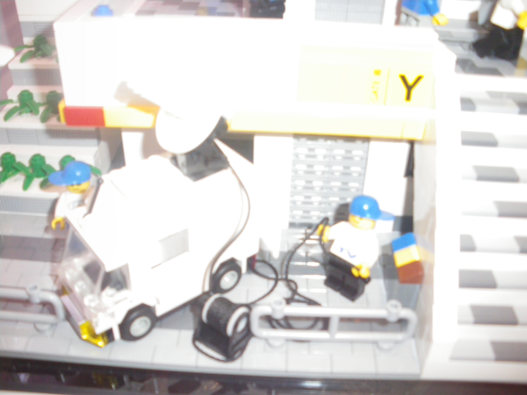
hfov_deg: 51.4
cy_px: 198
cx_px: 264
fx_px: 548
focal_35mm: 36
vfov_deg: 39.7
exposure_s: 1/50
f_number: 3.5
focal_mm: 6.3
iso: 400
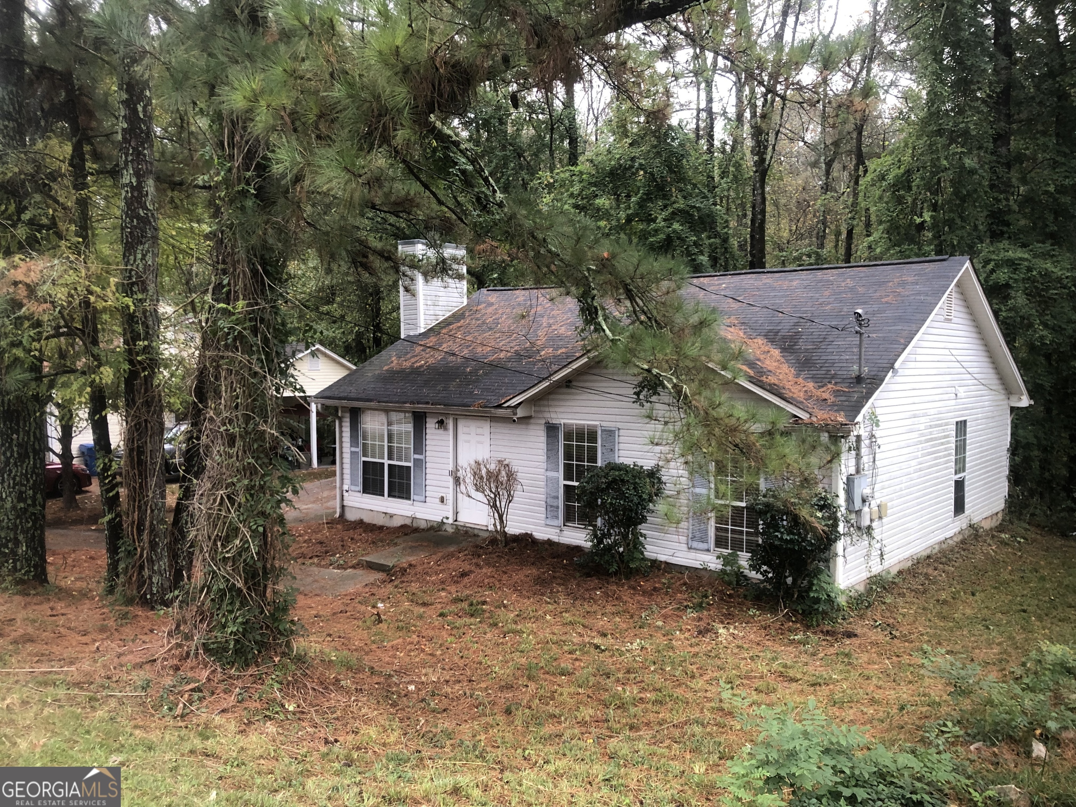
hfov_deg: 63.4
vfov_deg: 49.7
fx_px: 870
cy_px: 404
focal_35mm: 28
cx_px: 538
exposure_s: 1/20
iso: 40
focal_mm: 4
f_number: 1.8
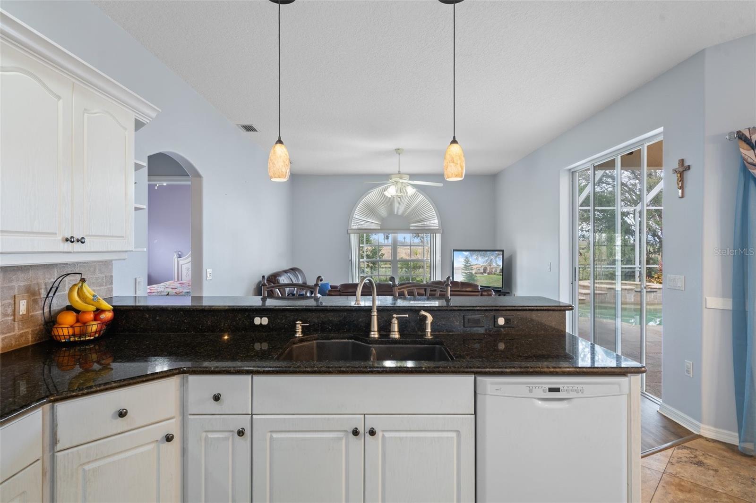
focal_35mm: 18
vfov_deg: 67.4
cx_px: 378
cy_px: 252
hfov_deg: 90.0
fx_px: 378
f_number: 8
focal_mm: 18
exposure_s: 3.2
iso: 320
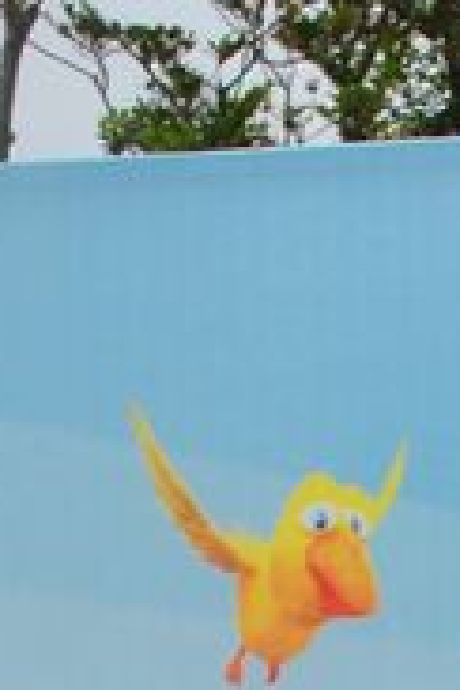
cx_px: 805
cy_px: 2232
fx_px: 5232
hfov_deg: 5.0
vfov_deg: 6.7
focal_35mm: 273
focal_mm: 26
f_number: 10
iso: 180
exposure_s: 1/250
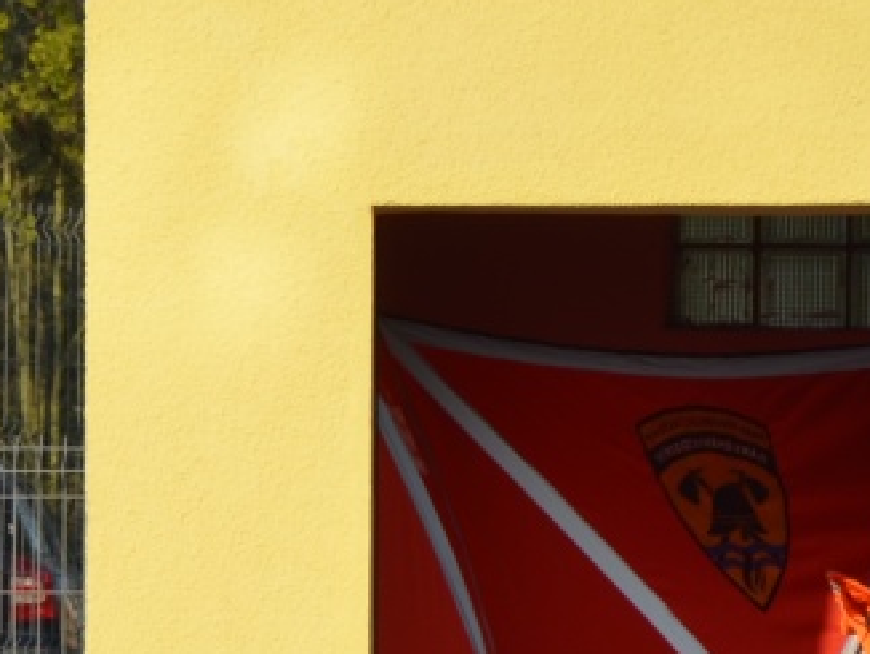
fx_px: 11016
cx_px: -681
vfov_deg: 3.4
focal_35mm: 438
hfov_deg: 4.5
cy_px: 1049
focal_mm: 62
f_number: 5.3
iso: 100
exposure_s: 1/320
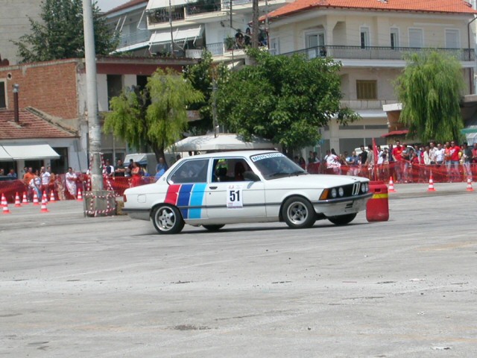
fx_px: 1530
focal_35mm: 111
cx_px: 238
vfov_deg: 13.3
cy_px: 179
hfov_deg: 17.7
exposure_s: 1/818
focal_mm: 16.8
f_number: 4.8
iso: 100
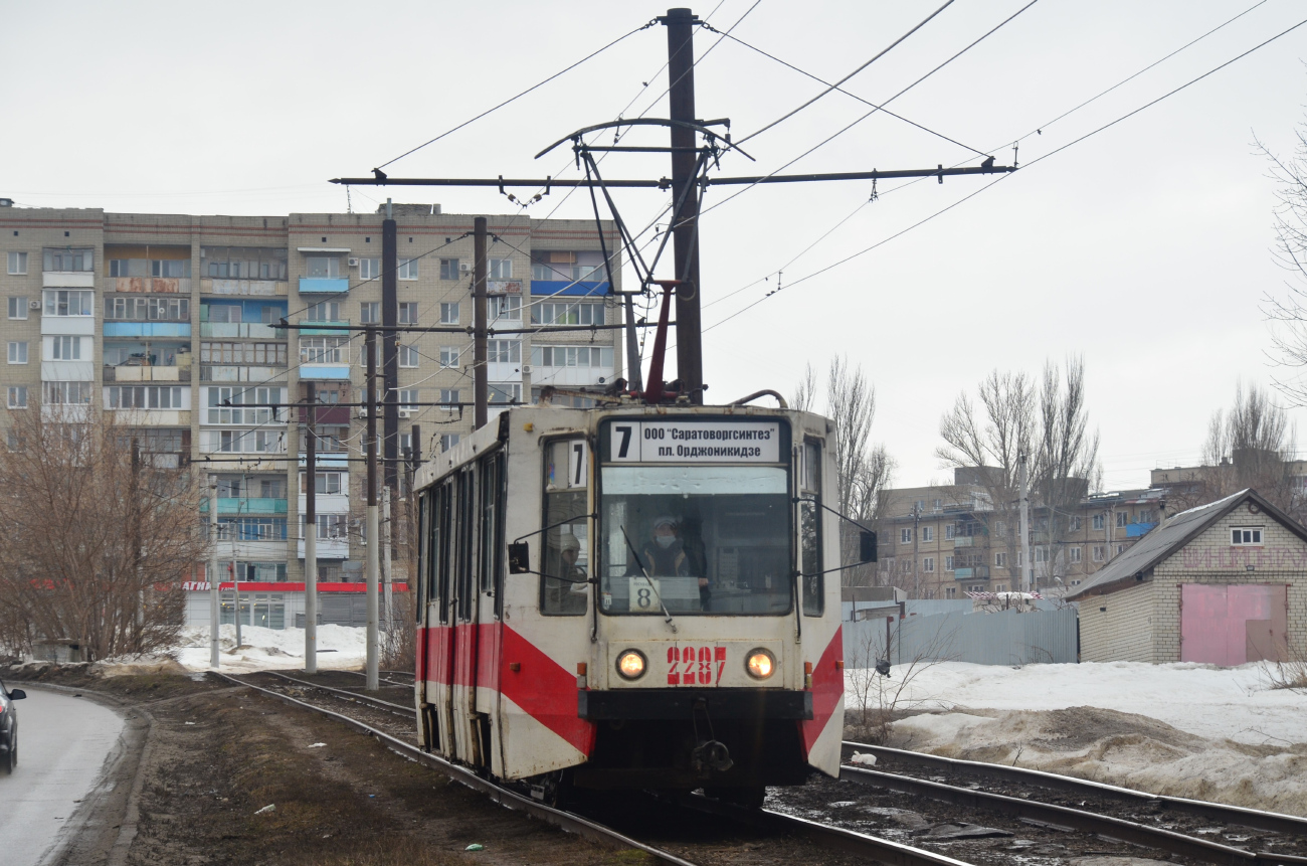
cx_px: 654
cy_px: 433
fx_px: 4076
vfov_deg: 12.1
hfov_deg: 18.2
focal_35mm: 112
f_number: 5.6
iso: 200
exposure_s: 1/250
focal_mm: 75
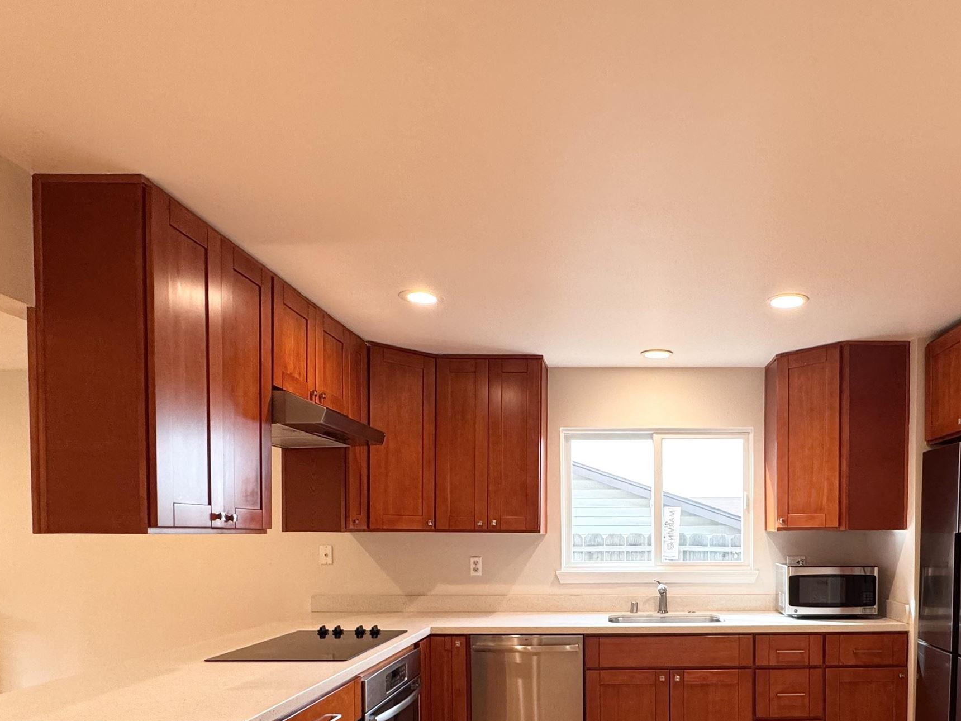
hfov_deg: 67.5
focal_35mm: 25
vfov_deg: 52.0
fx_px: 694
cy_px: 559
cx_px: 639
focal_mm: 2.22
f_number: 2.2
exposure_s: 1/120
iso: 200
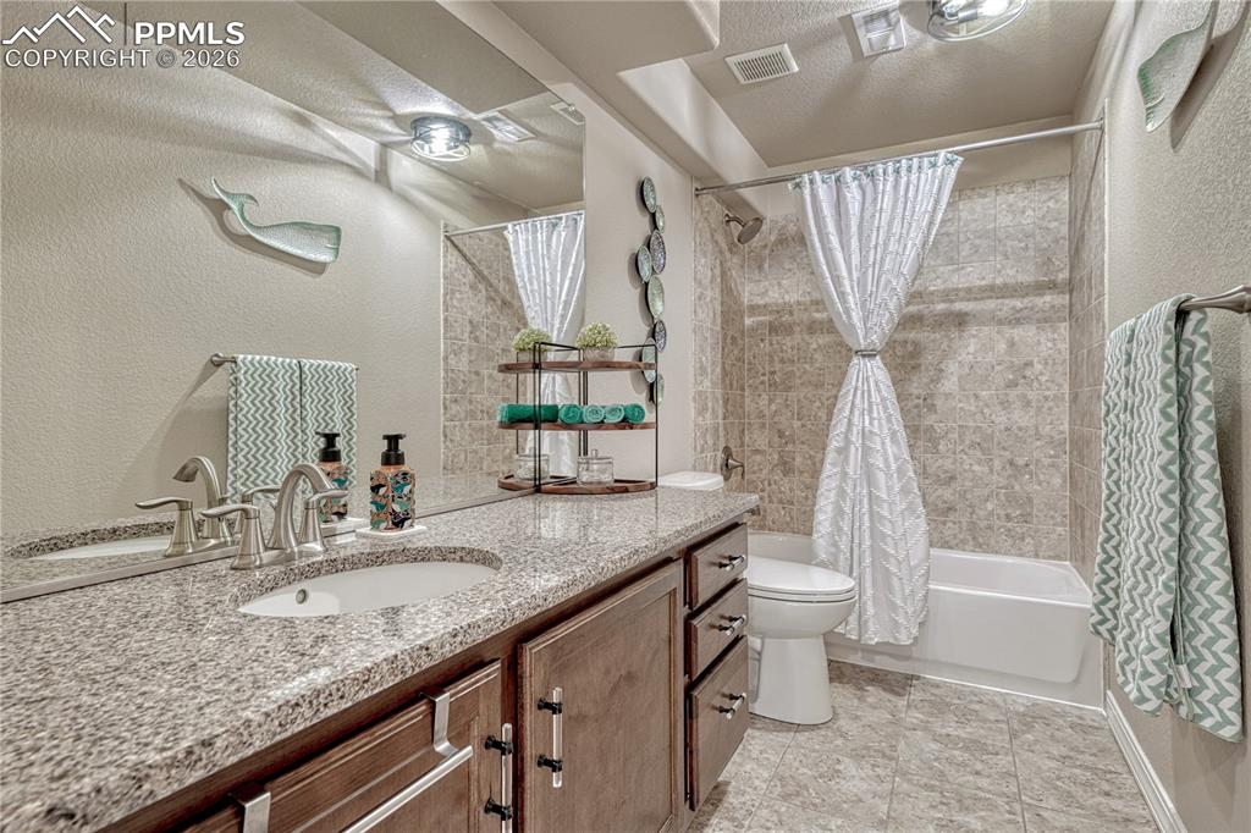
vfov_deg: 67.9
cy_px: 416
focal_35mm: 18
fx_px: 618
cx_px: 626
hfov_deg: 90.7
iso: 400
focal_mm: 17.8
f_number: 8
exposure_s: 1
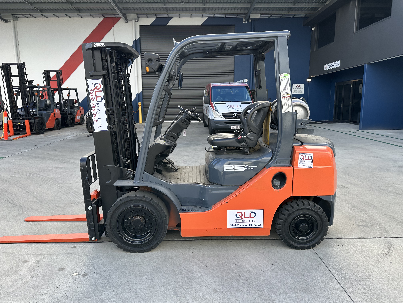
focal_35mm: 24
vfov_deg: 56.8
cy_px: 152
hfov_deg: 71.6
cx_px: 202
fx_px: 279
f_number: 1.78
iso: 80
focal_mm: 6.86
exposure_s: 1/541
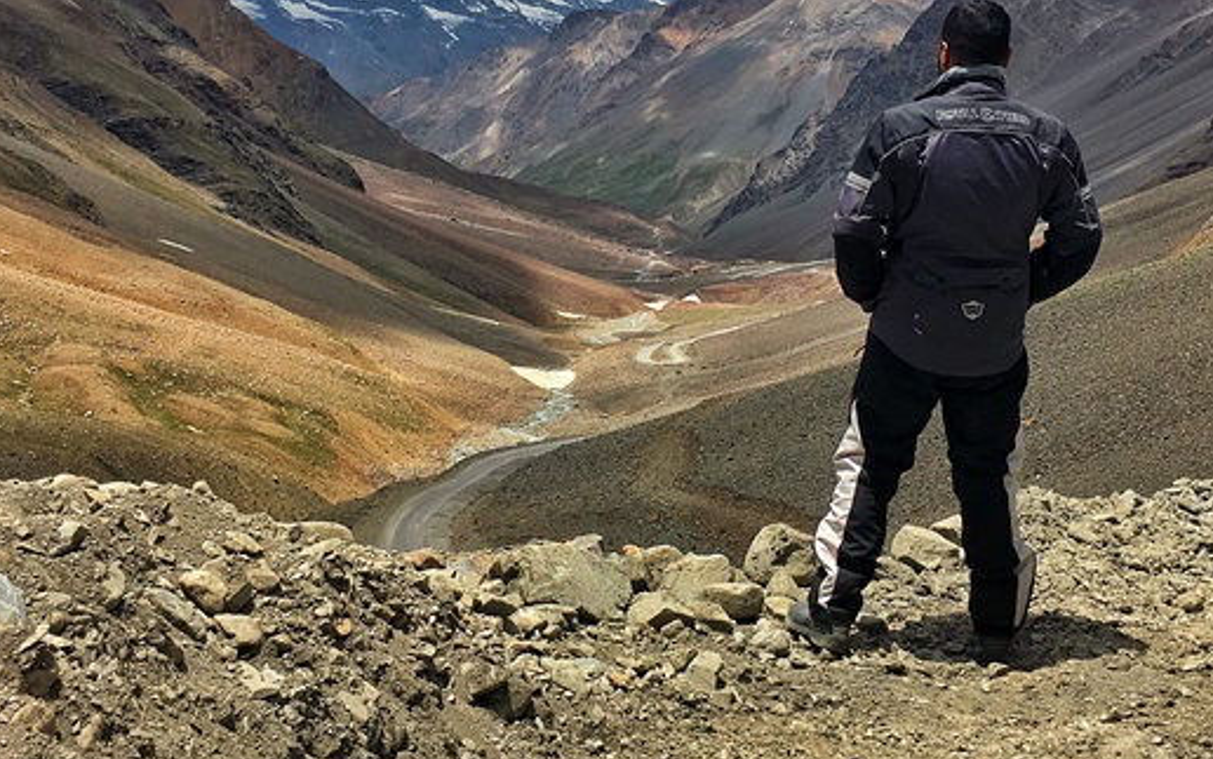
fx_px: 1587
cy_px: 295
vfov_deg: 26.8
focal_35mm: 48
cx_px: 618
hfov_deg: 41.8
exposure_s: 1/3205
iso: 25
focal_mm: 4.15
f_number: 2.2
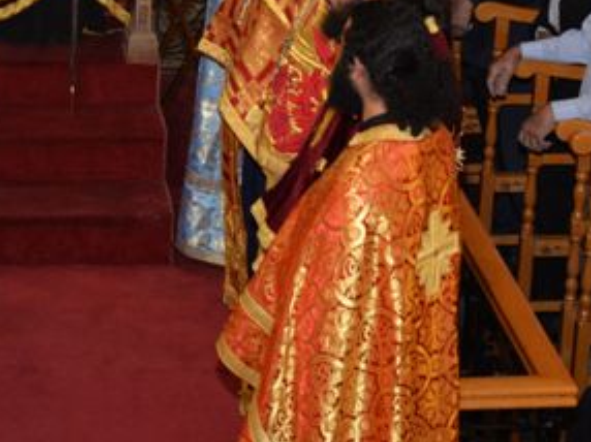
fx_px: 2644
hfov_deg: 12.6
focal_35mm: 155
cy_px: -18
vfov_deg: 9.5
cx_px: 50
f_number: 7.1
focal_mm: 48
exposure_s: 1/80
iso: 2000
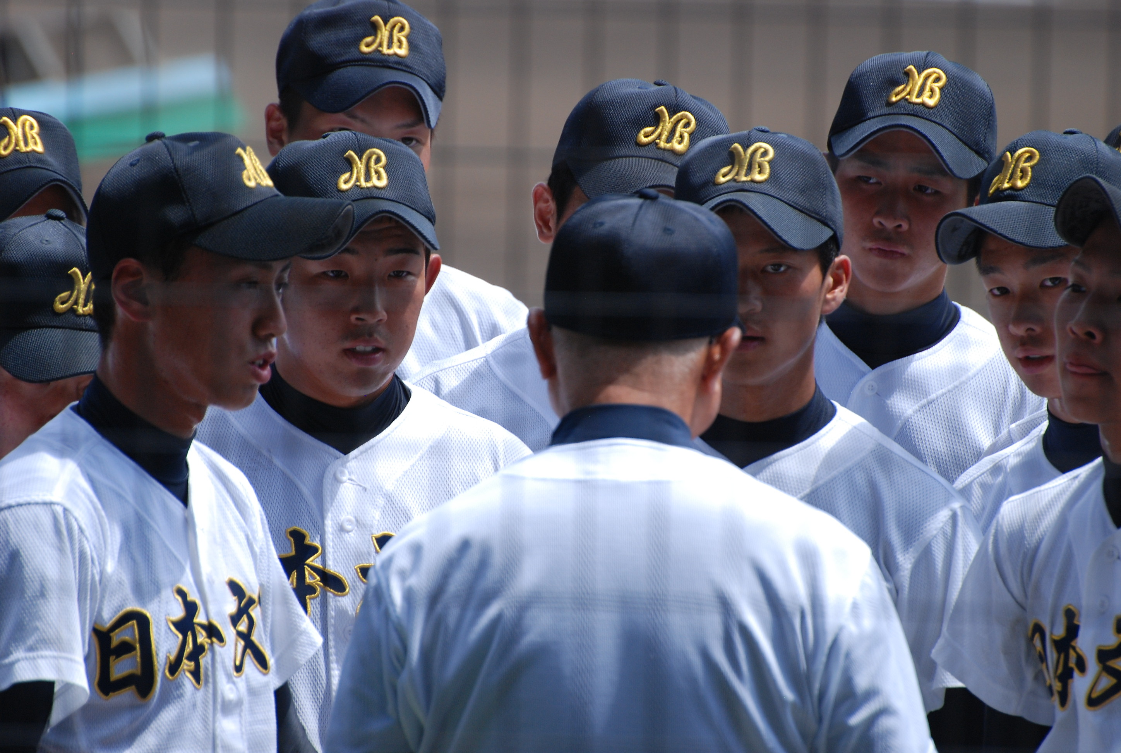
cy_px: 376
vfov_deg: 3.1
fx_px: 14041
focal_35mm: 450
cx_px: 560
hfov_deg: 4.6
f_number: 5.6
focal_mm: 300
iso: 320
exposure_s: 1/500
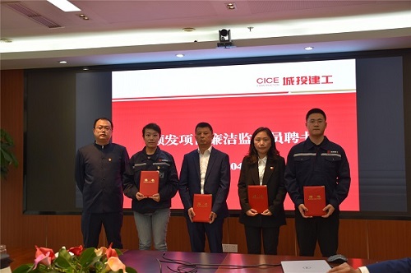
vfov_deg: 34.1
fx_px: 445
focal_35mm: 39
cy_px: 136
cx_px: 206
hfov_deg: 49.6
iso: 400
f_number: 4.5
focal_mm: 26
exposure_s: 1/80
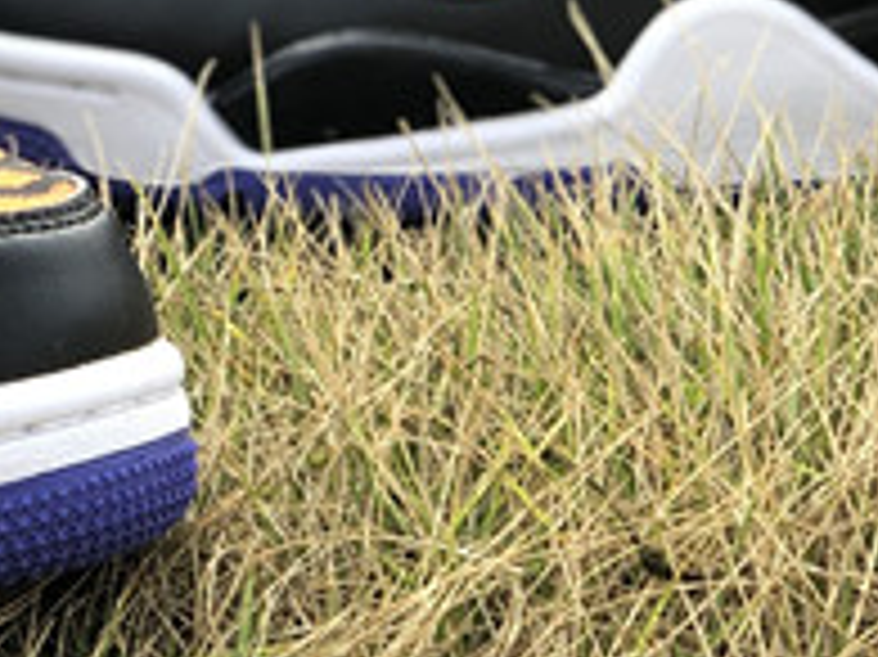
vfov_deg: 7.5
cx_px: -32
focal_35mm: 197
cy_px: -34
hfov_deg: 10.0
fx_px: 4994
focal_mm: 6
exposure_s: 1/120
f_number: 2.4
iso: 16
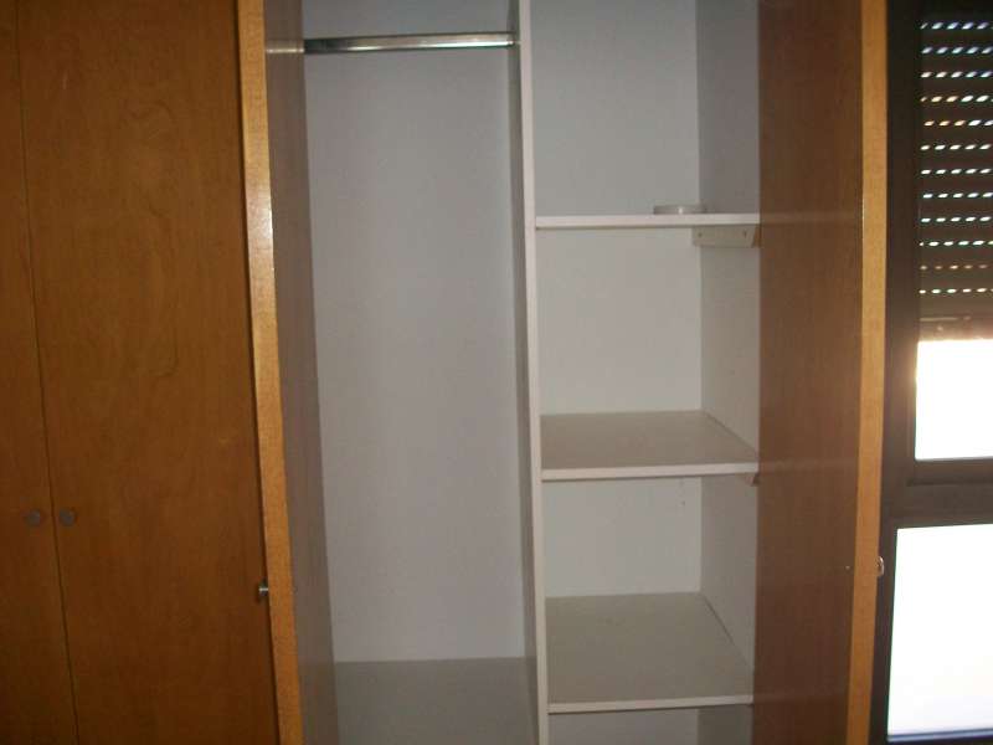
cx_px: 496
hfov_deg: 56.8
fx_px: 918
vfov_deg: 44.2
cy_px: 372
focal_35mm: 32
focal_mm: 5.7
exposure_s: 1/60
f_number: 2.9
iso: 160
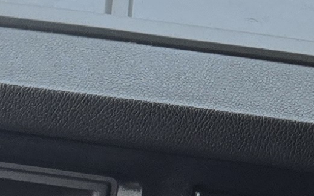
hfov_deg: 10.1
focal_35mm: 188
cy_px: 469
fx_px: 1608
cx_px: -368
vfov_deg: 6.6
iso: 25
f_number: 1.8
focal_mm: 5.4
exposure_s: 1/609
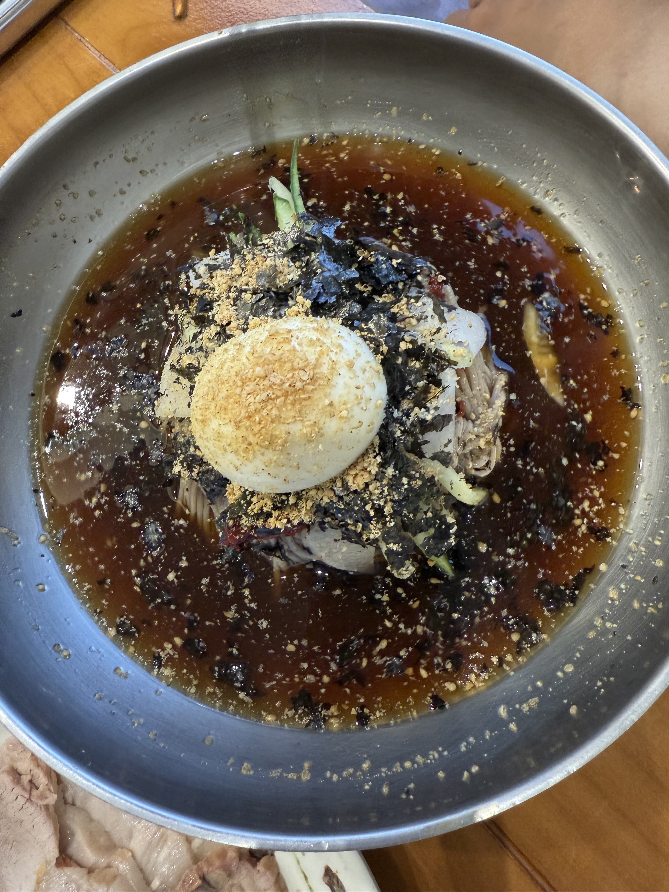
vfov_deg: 71.6
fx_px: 618
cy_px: 446
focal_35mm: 24
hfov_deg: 56.8
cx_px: 334
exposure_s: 1/60
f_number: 2.2
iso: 500
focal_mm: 2.22
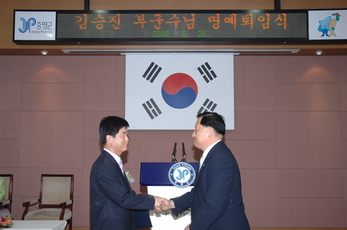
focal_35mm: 40
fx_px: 390
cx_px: 174
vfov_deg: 32.9
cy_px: 115
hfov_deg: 48.0
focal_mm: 27
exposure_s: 1/60
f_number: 5.6
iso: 400
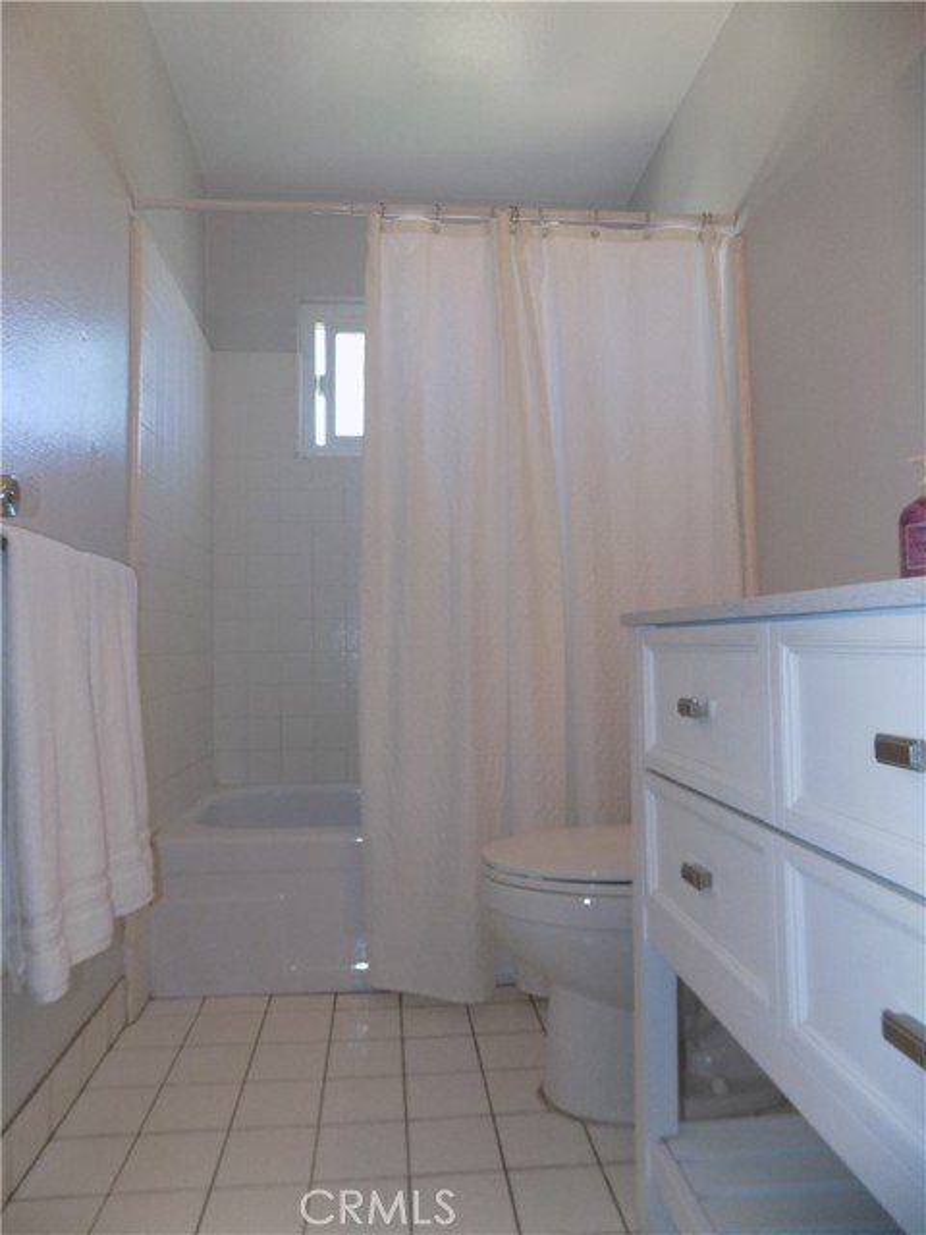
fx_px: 820
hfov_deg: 58.9
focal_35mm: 23
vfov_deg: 73.9
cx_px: 463
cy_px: 618
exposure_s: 1/30
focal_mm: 4
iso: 140
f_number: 3.1
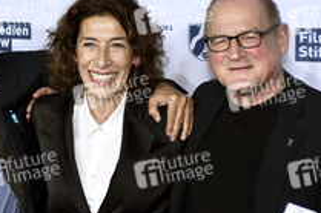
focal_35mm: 125
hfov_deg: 16.0
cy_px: 132
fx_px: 1114
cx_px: -21
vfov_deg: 10.9
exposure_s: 1/400
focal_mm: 58
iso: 800
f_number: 4
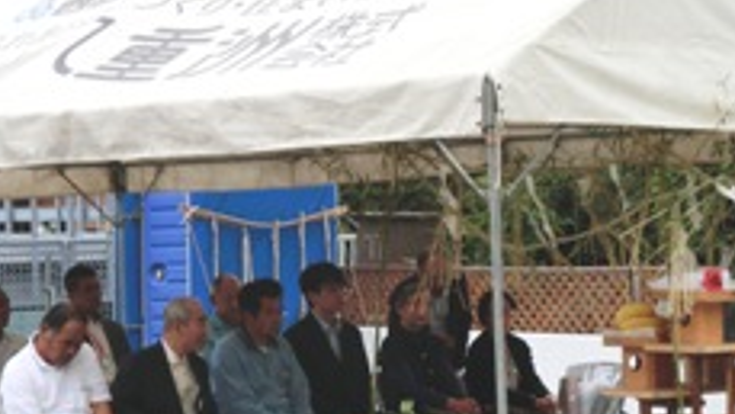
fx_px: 2242
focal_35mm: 115
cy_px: 298
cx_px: 331
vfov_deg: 10.5
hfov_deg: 18.6
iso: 50
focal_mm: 9.8
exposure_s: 1/400
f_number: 4.5
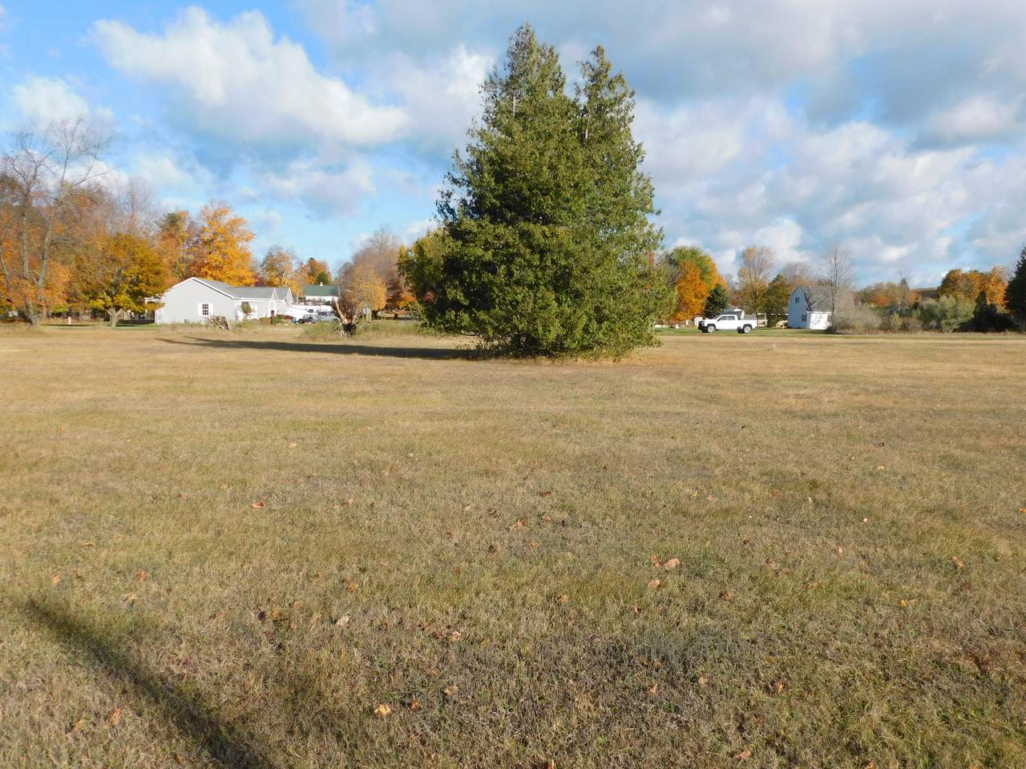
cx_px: 513
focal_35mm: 30
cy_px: 384
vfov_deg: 46.8
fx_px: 889
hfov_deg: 60.0
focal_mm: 5.3
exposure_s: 1/1000
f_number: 3.2
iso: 125
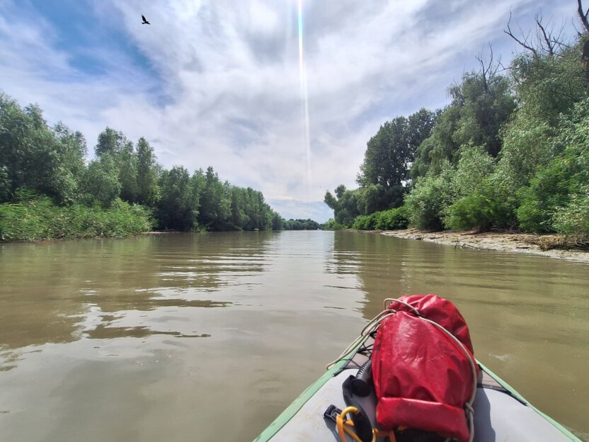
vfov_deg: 78.1
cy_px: 226
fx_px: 272
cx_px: 306
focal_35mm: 16
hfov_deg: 94.5
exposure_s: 1/3731
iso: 40
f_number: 2.2
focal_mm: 1.74
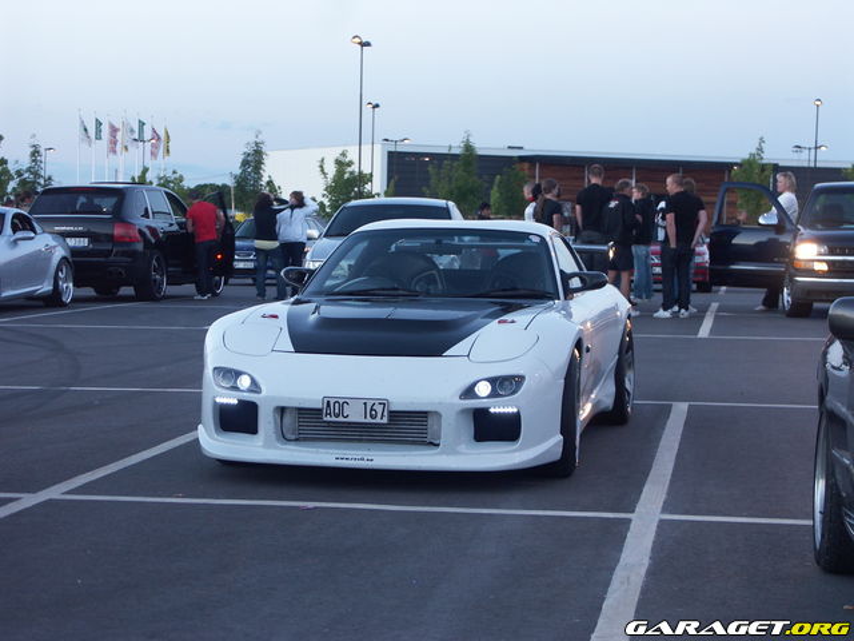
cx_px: 427
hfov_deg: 24.7
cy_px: 320
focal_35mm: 79
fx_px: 1949
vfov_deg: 18.7
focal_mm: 19.69
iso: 100
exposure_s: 1/25
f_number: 3.2
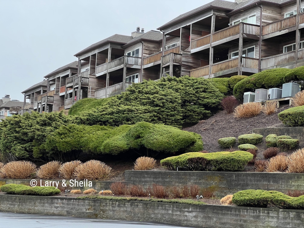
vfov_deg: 19.1
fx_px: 676
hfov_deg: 25.3
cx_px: 152
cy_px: 114
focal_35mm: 77
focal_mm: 9
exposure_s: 1/151
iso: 32
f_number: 2.8
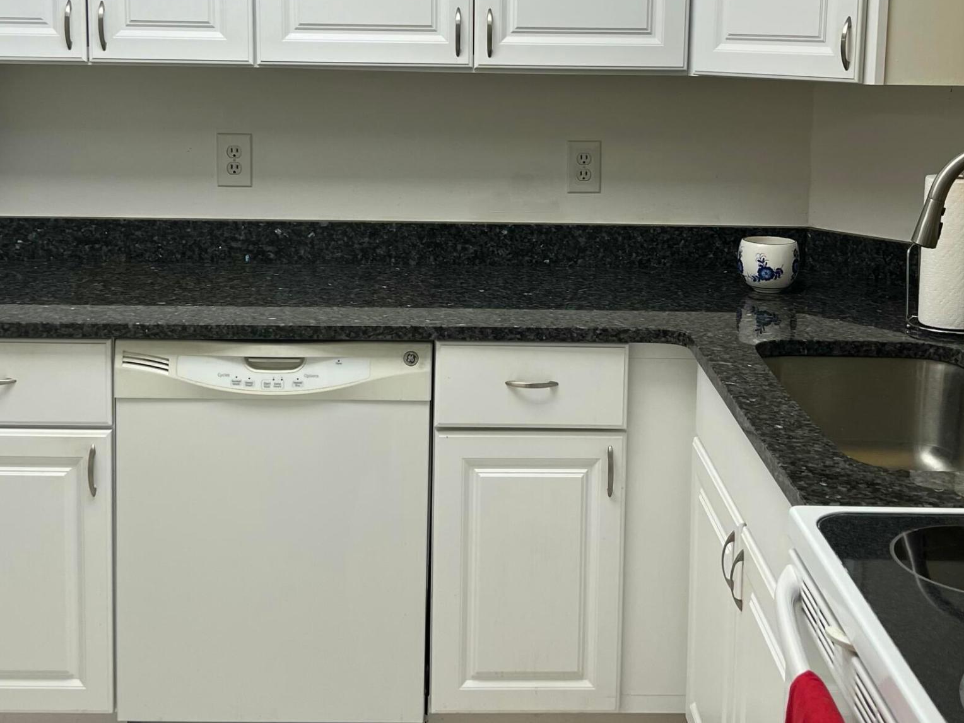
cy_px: 168
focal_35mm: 49
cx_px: 505
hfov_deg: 38.9
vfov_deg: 29.2
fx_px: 1365
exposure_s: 1/120
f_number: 1.5
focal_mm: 5.7
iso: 50
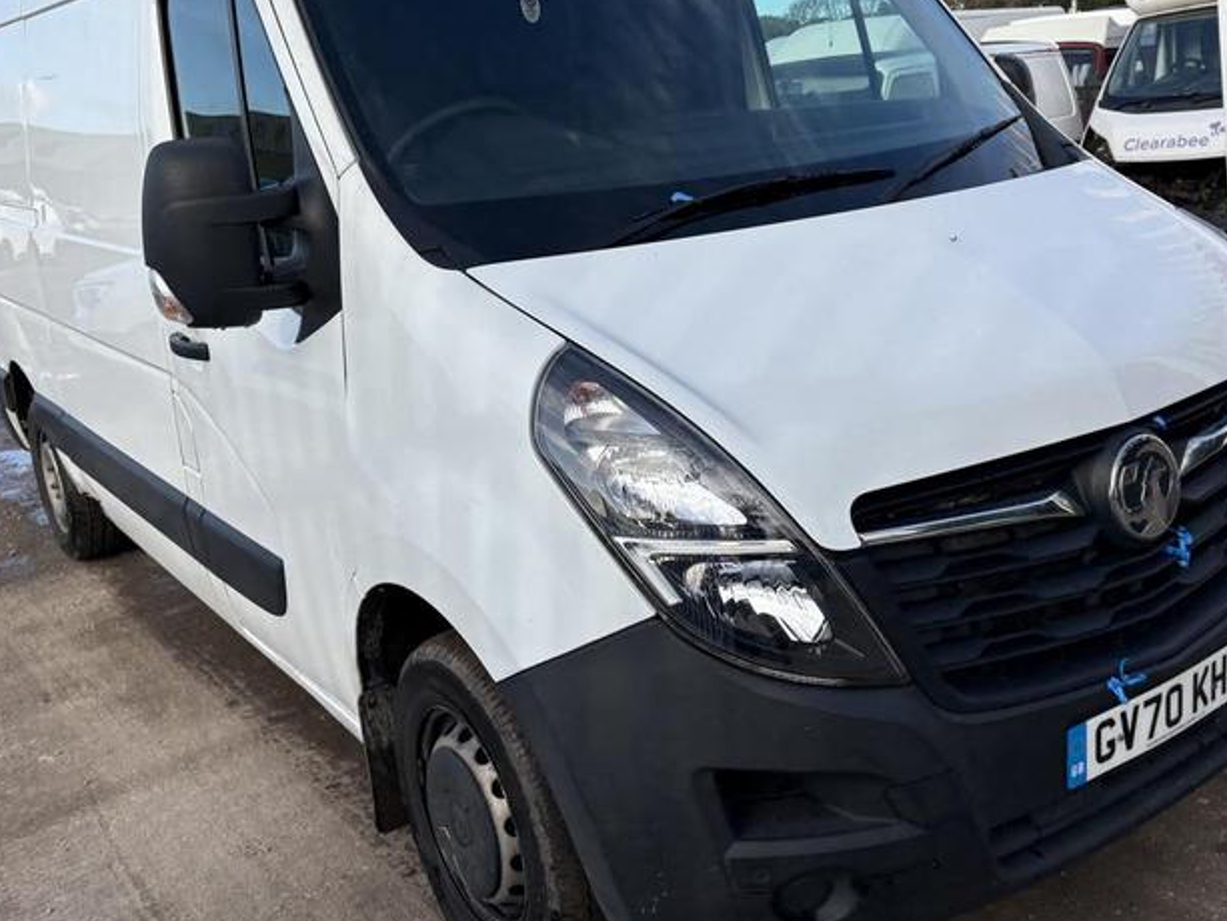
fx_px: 1347
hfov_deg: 48.9
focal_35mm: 38
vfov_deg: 37.6
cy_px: 372
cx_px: 677
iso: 50
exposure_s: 1/1626
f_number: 1.6
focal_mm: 5.96
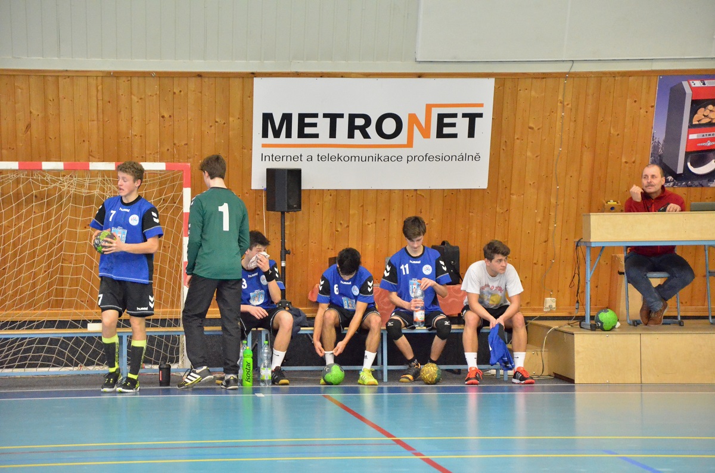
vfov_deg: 9.3
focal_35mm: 147
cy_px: 236
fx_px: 2913
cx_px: 358
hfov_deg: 14.0
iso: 6400
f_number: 5.6
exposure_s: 1/100
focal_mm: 98
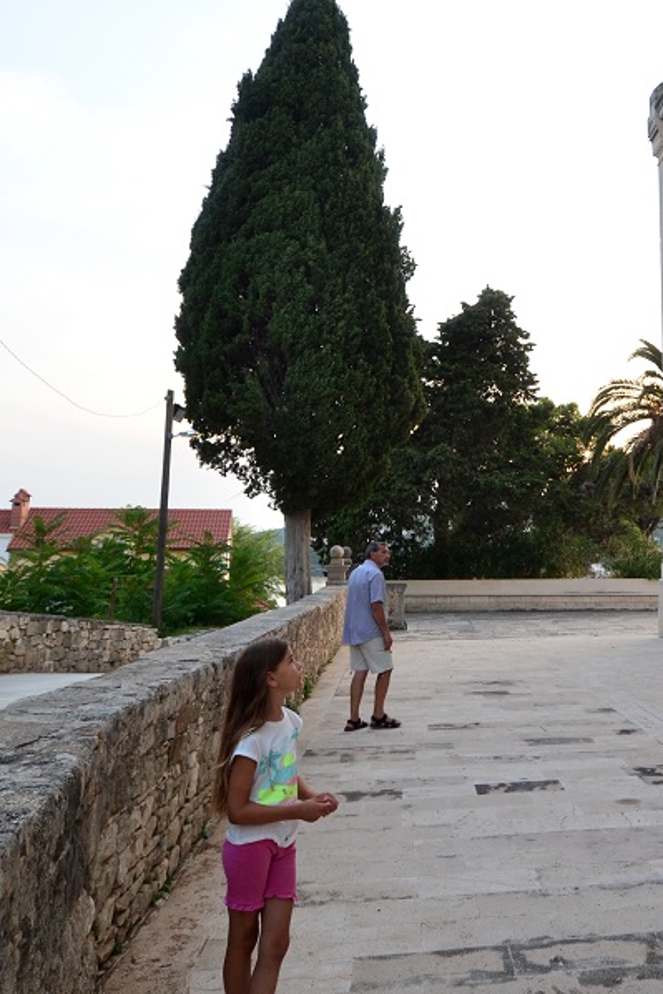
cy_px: 415
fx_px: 828
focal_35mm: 30
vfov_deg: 61.6
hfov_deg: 41.8
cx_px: 529
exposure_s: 1/40
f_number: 5.6
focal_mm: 12
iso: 400
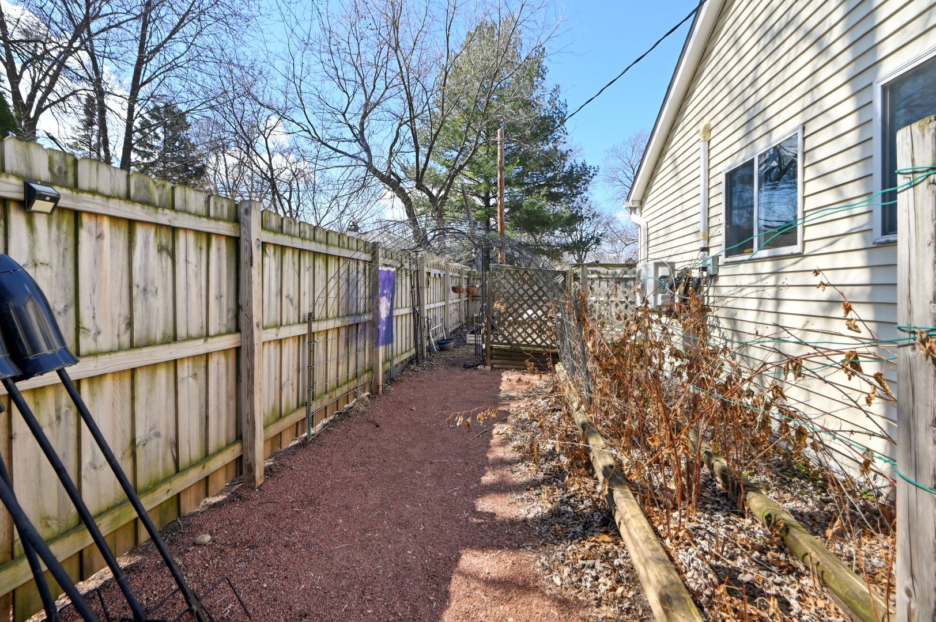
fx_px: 416
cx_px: 468
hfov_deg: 96.8
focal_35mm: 16
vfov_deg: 73.7
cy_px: 311
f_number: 13
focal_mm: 16
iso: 400
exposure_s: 1/160
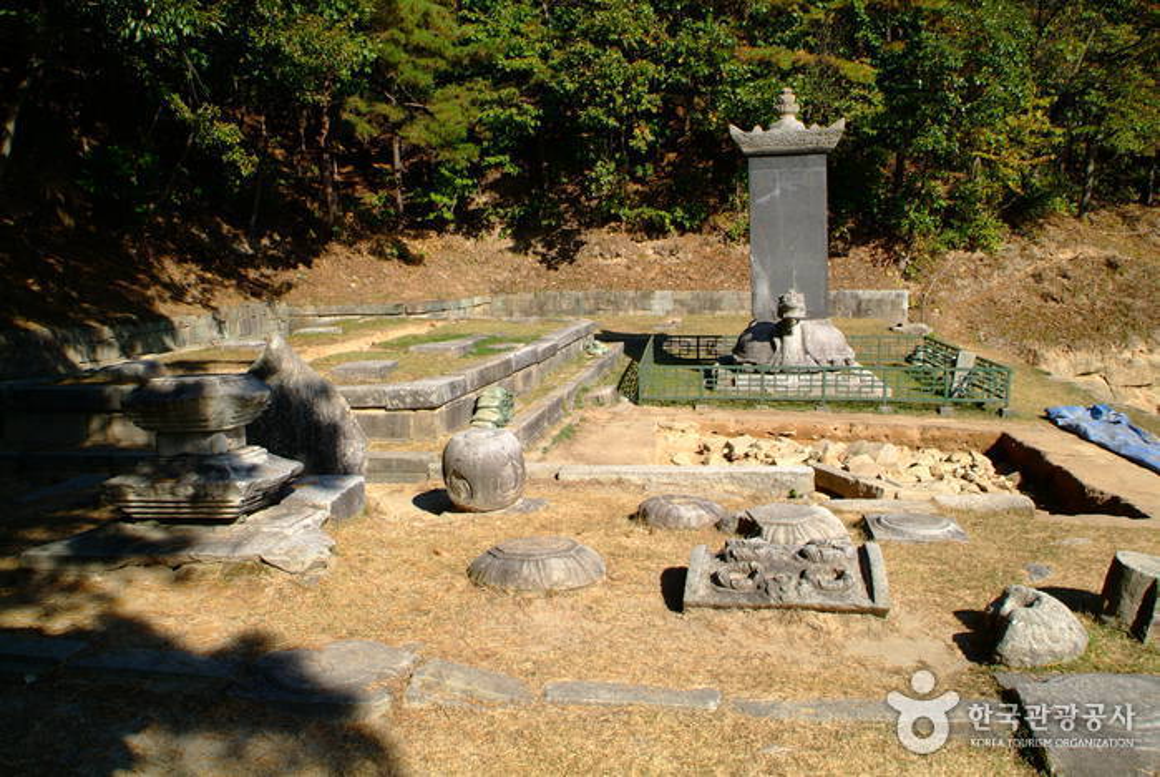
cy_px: 388
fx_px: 968
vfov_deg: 43.7
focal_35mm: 30
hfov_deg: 61.9
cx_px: 580
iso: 100
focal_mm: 20
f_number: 6.7
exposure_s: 1/180
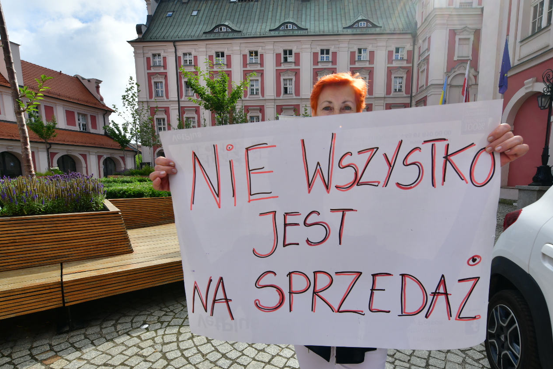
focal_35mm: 18
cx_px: 295
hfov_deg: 89.9
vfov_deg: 66.9
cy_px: 215
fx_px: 276
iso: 100
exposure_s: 1/125
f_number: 11
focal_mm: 14
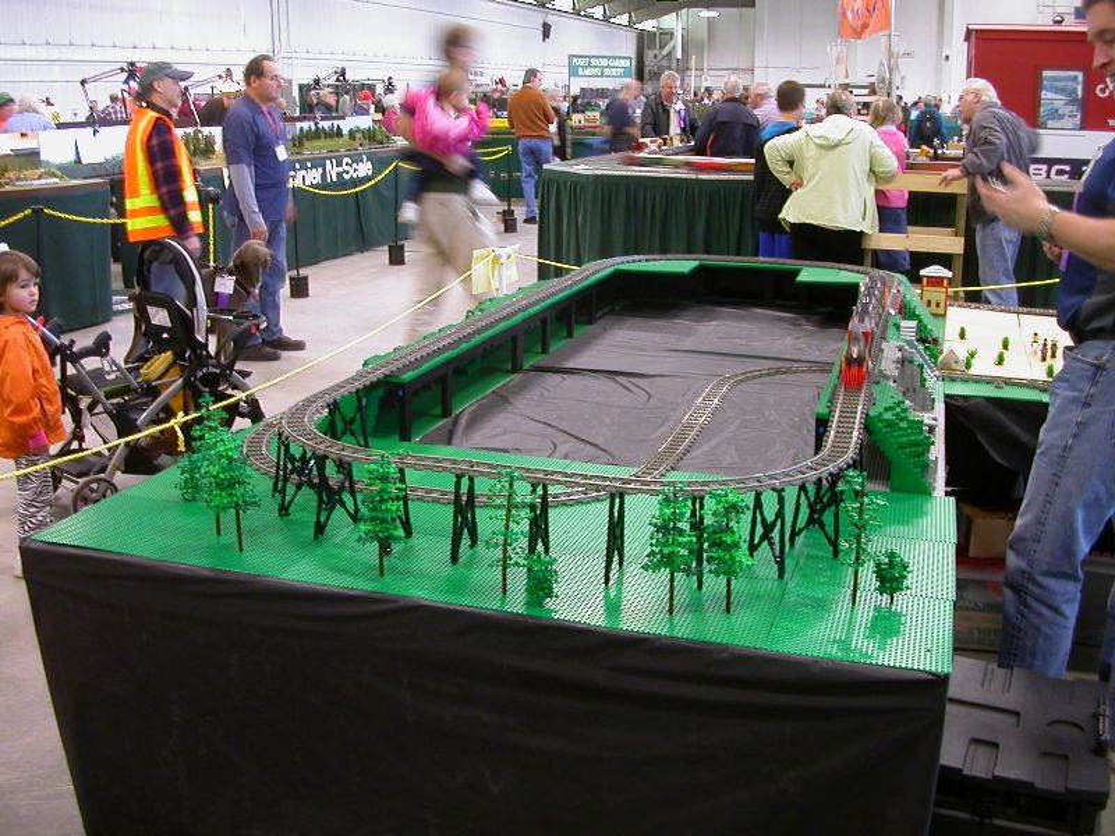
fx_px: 1192
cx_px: 558
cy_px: 418
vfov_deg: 38.7
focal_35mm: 37
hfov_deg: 50.1
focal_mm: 5.6
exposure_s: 1/5.8
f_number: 2.7
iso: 100
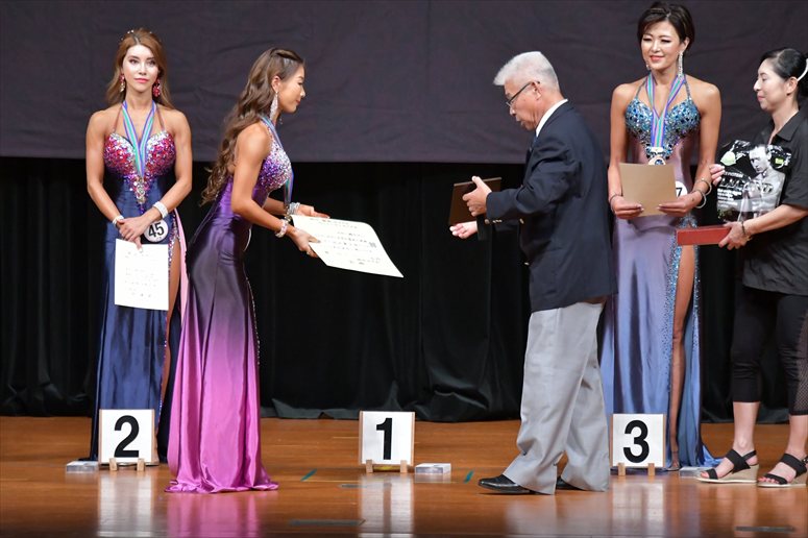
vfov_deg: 5.1
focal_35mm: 270
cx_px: 404
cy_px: 269
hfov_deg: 7.6
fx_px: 6057
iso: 5000
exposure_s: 1/400
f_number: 5.6
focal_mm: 180
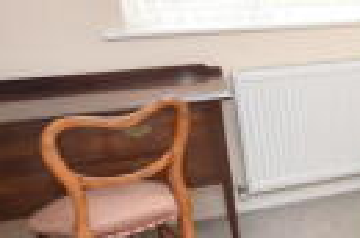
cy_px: 107
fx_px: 549
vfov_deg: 24.5
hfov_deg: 27.1
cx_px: 523
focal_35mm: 55
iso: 560
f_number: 5
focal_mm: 10
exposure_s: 1/200
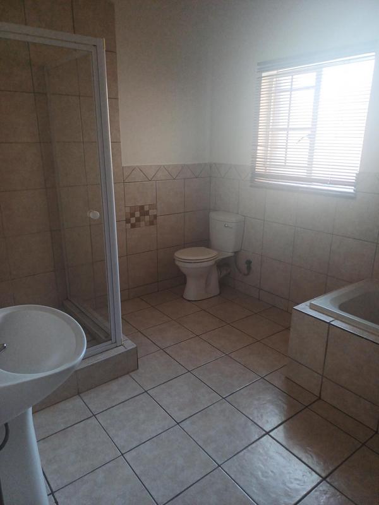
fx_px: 365
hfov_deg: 54.9
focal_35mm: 25
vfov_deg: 69.4
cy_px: 252
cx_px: 190
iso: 160
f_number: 1.8
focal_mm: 4.65
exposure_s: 1/50
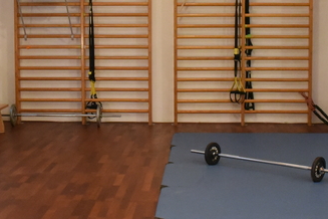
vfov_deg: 17.7
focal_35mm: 77
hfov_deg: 26.3
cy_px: 76
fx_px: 702
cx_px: 201
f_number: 3.5
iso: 8000
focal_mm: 28
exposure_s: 1/200
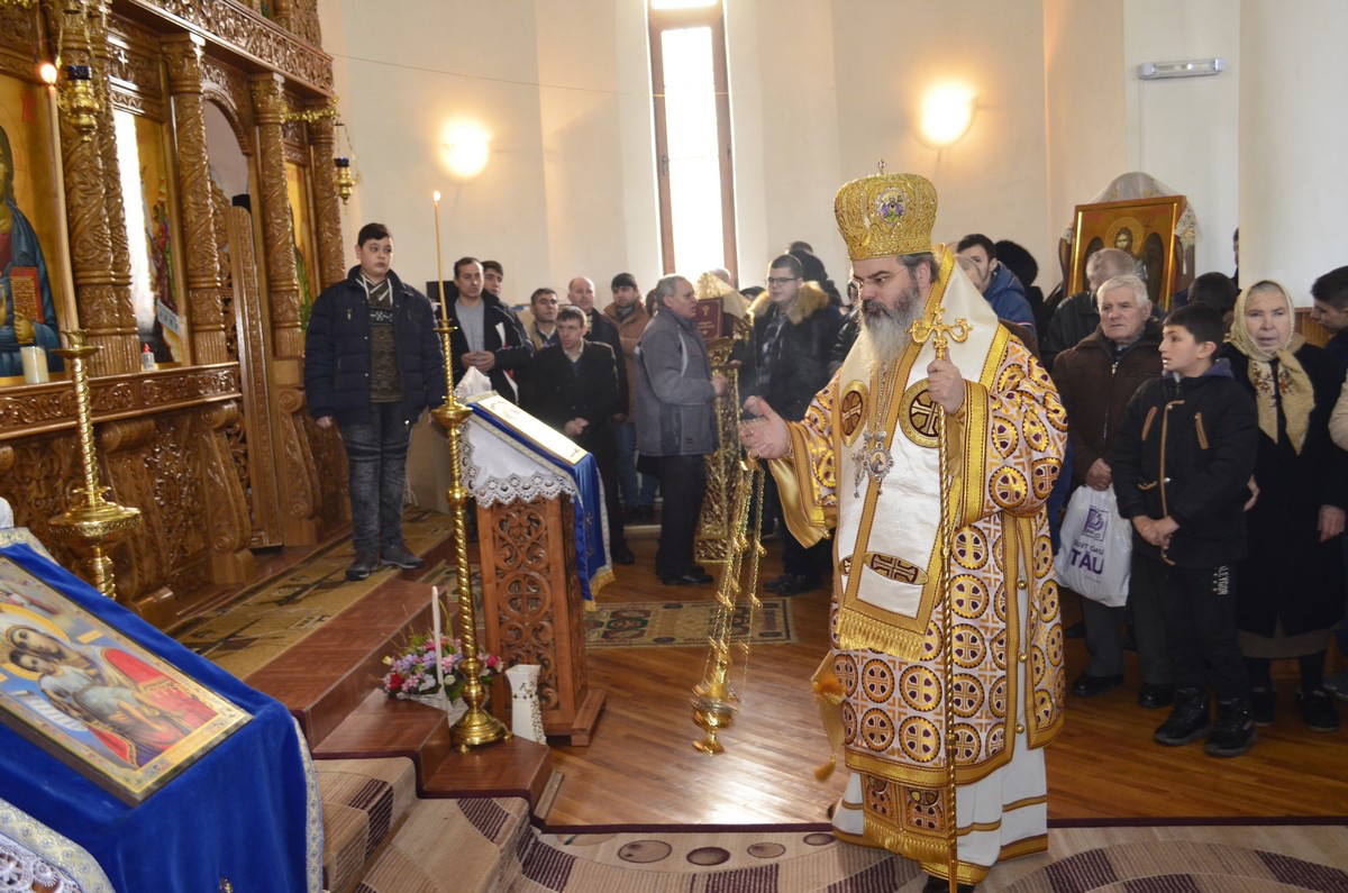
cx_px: 674
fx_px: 1233
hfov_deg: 57.3
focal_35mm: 33
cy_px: 446
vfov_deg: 39.8
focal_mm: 22
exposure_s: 1/60
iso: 1400
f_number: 4
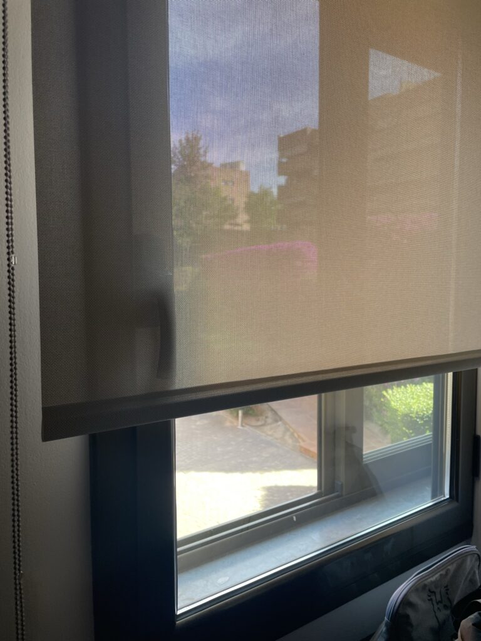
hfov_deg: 53.1
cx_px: 240
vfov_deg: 67.3
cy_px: 320
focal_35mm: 26
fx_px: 482
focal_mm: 4.2
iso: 50
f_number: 1.6
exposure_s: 1/121
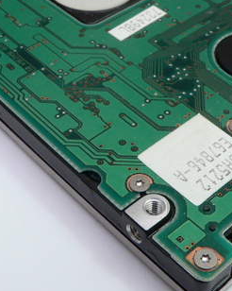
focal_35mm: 73
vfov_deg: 26.0
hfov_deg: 20.9
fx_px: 627
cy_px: 107
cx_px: 161
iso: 100
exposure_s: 1/2
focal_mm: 6
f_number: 6.5
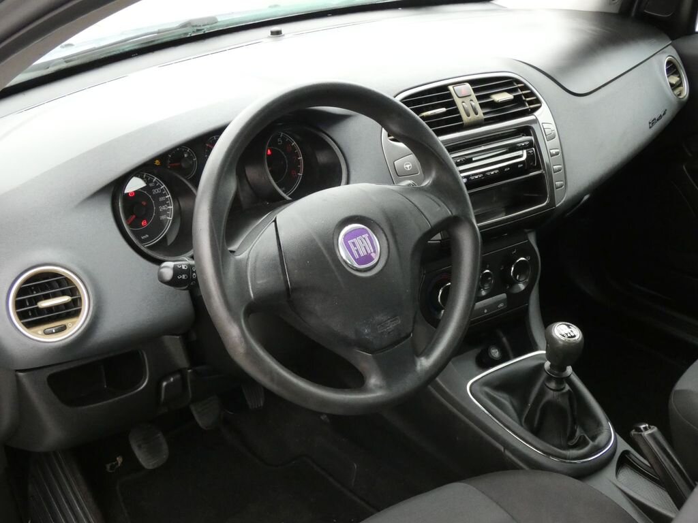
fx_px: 867
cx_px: 349
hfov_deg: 43.9
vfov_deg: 33.6
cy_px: 262
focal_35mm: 43
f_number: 5
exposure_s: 1/80
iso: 800
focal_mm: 7.8
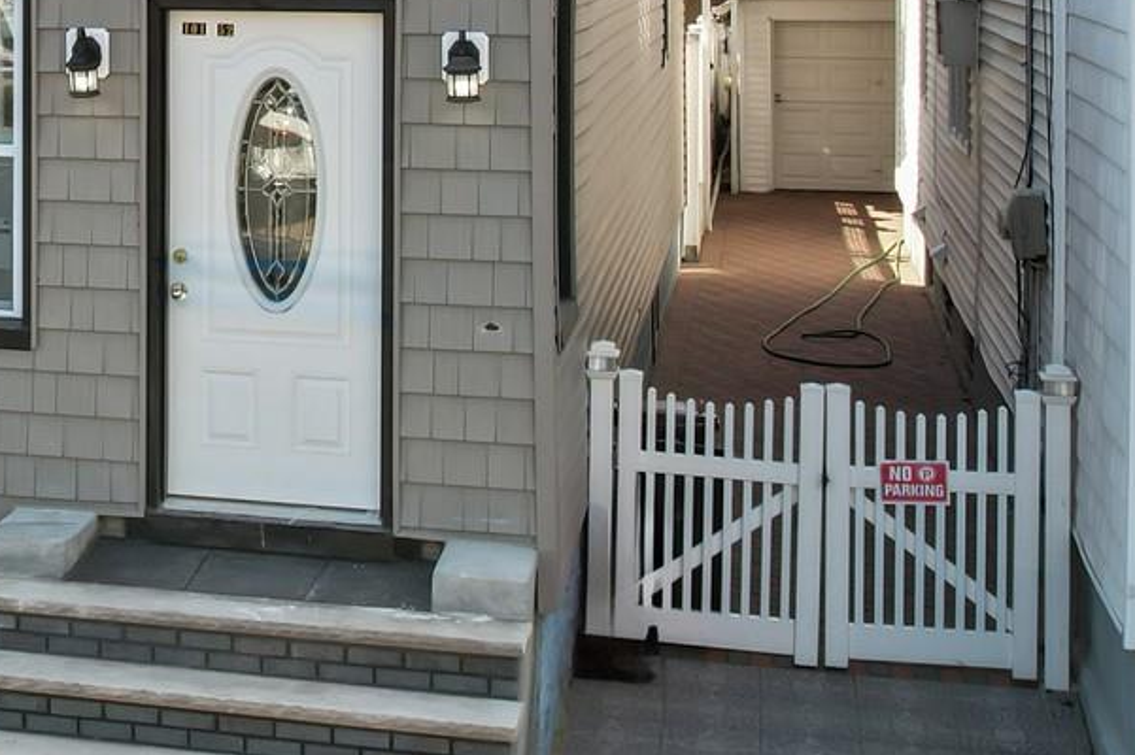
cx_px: -87
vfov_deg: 17.6
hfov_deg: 25.2
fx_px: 2363
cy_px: -67
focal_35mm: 75
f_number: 2.8
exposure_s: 1/120
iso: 200
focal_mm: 8.38
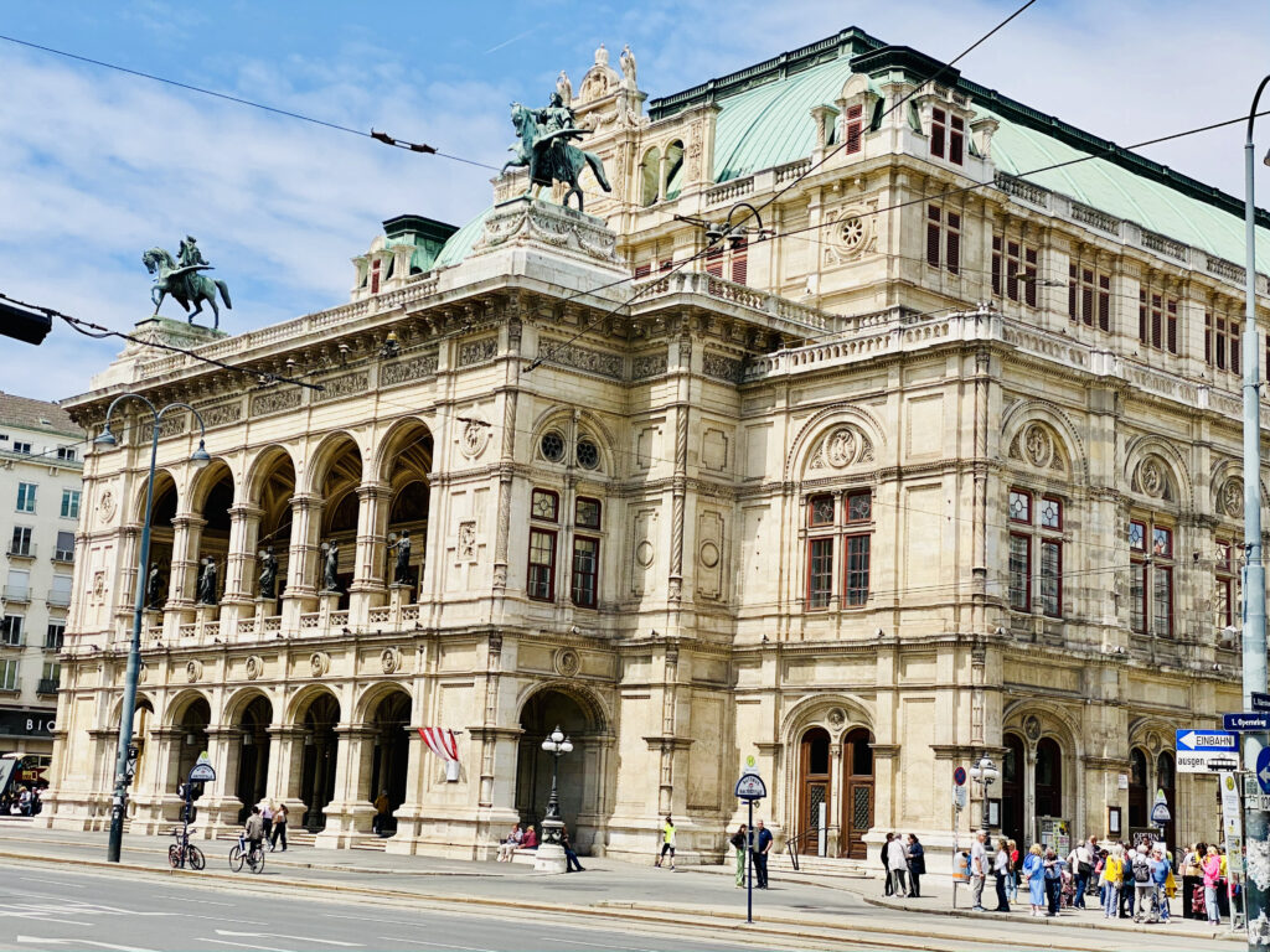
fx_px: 1908
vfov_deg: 28.0
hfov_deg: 36.8
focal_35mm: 52
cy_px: 476
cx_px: 635
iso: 20
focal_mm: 6
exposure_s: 1/2283
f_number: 2
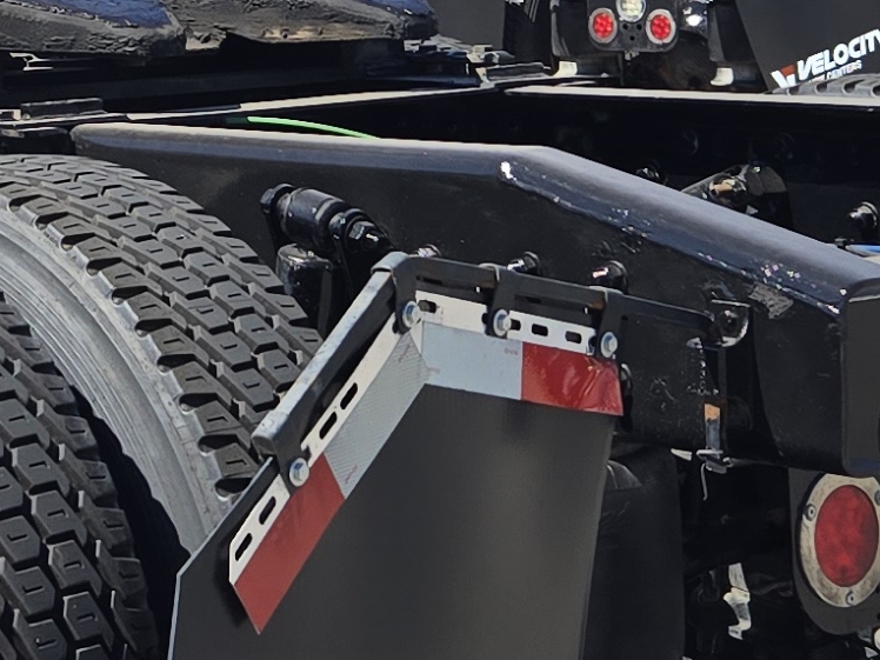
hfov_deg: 15.4
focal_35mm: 123
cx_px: -184
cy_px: -119
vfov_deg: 11.8
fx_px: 3127
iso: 25
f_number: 1.8
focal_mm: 5.4
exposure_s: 1/1681
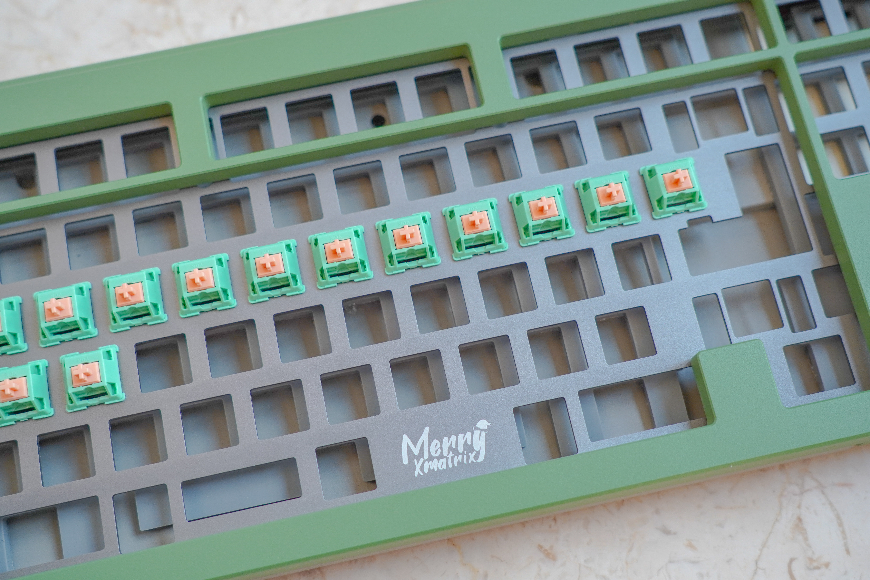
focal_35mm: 44
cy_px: 290
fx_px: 1051
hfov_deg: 45.0
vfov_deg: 30.8
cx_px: 435
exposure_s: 1/60
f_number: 3.2
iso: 640
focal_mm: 29
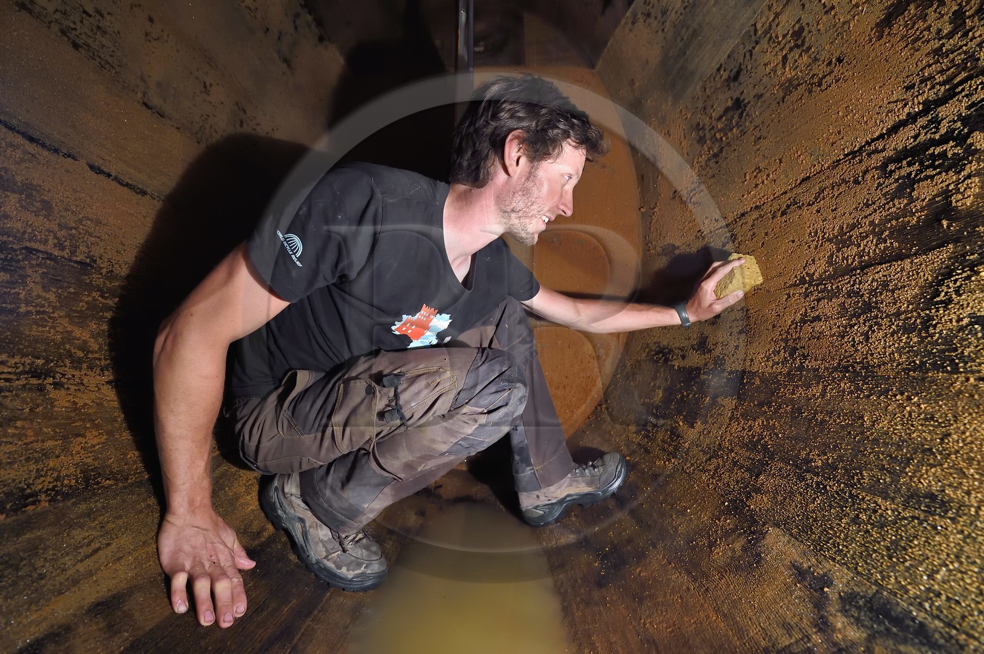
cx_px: 492
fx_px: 382
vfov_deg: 81.1
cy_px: 327
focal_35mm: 14
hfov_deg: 104.3
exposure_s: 1/6
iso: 3200
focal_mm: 14
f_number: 4.5
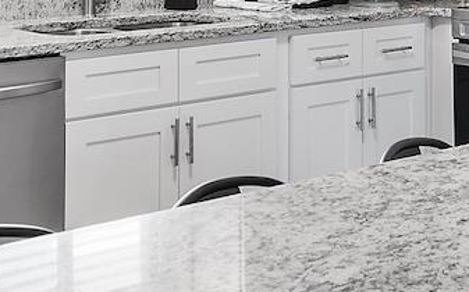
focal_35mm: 93
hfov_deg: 22.2
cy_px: -120
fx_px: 1188
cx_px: 316
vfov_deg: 13.4
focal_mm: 12
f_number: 4.8
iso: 100
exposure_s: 1/5
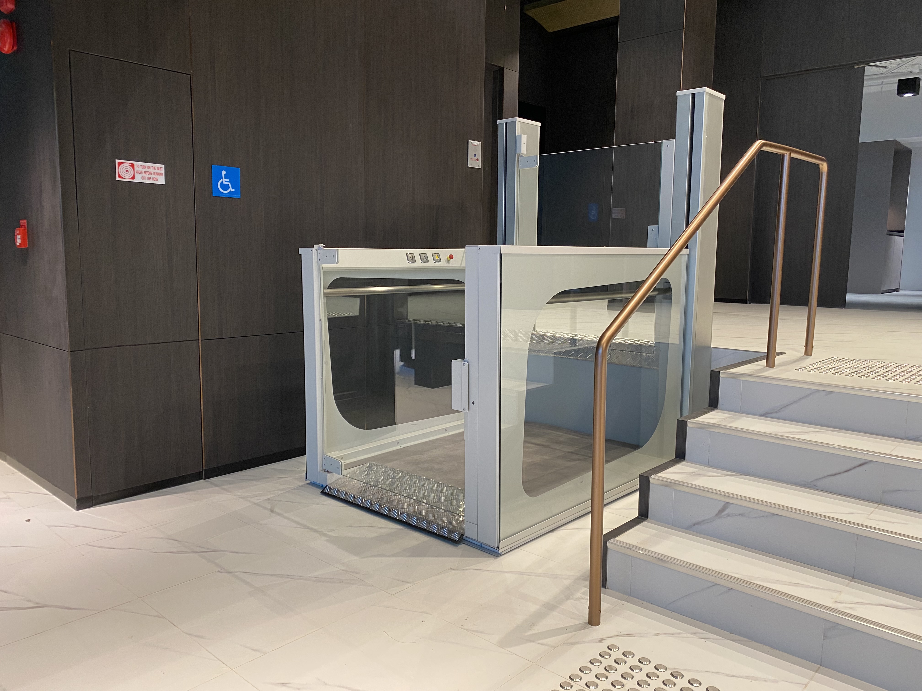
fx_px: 693
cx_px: 461
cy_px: 346
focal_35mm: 26
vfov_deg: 53.1
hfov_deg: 67.3
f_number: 1.8
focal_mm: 4.25
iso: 100
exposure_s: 1/50
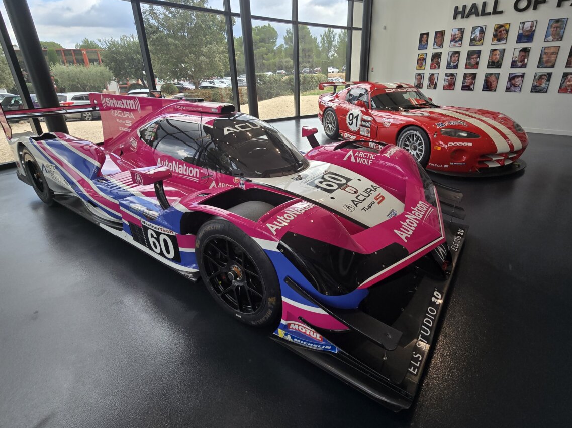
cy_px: 189
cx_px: 312
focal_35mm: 16
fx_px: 264
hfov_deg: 94.3
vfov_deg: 77.8
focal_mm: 2.2
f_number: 2.2
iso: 50
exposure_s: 1/294
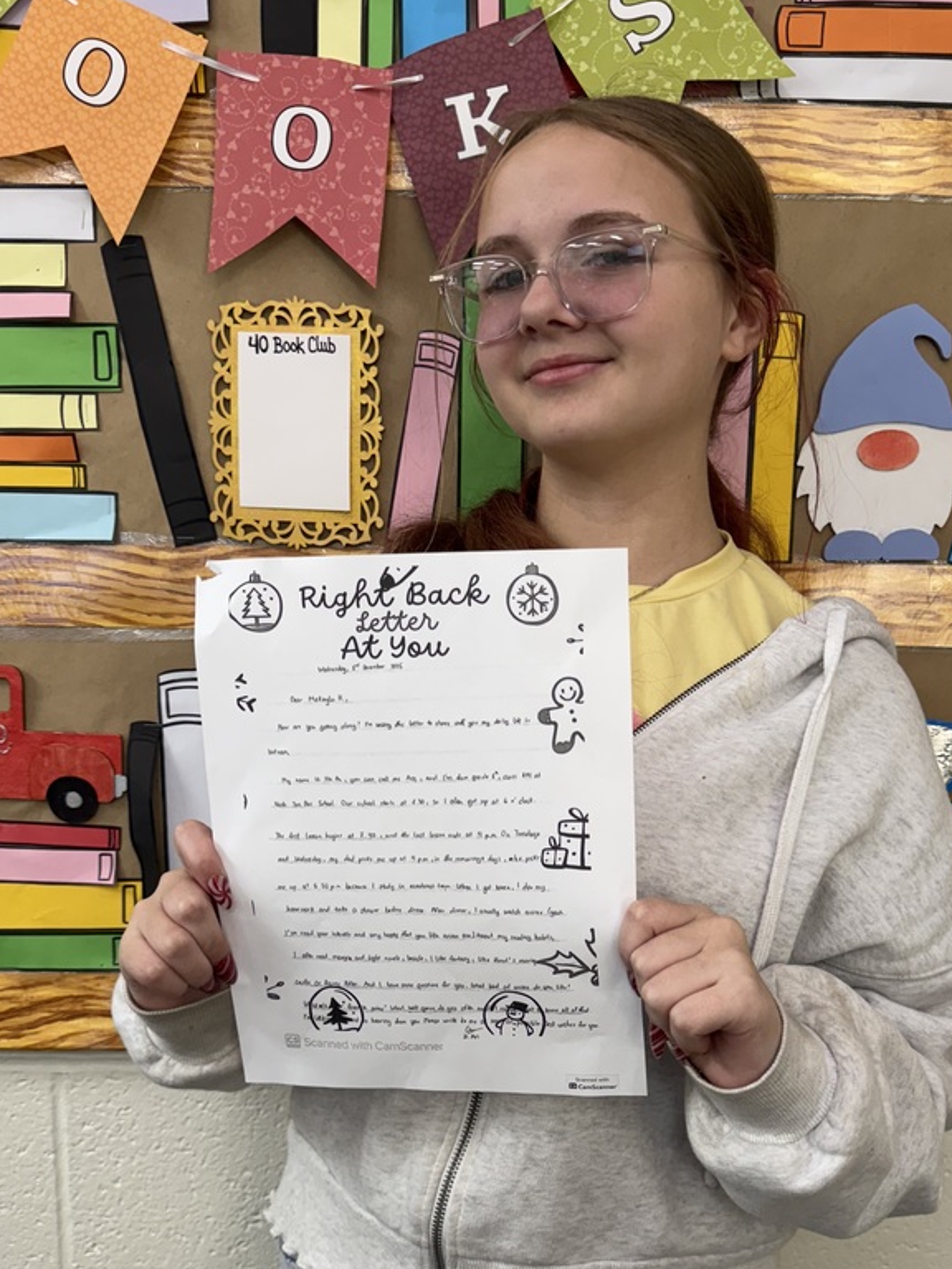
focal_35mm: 32
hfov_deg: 44.0
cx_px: 547
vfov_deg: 56.5
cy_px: 735
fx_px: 1173
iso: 200
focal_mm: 6.76
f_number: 1.78
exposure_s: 1/120
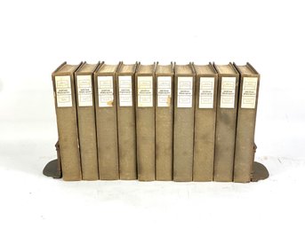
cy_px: 114
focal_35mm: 52
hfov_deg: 36.8
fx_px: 458
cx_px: 152
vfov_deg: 28.0
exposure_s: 1/121
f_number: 2
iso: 20
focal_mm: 6
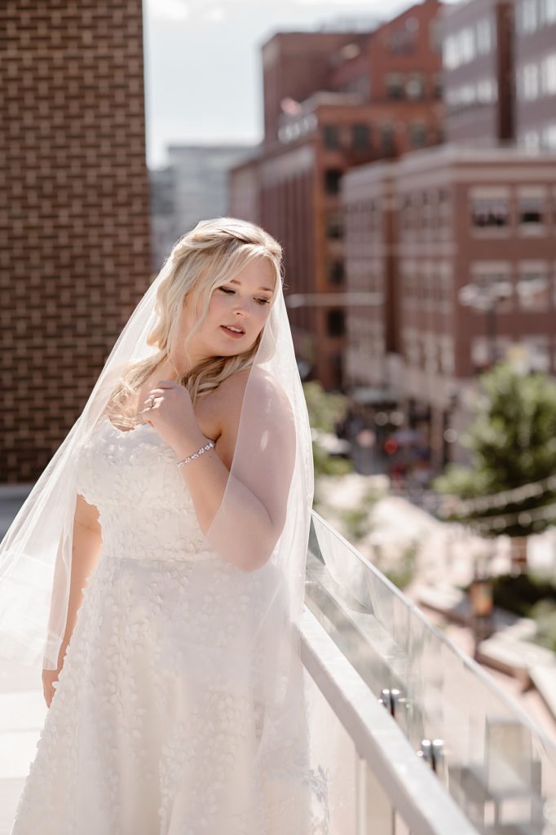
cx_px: 278
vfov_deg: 23.9
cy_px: 418
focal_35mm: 85
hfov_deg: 16.1
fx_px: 1970
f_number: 3.2
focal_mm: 85
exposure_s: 1/1250
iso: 200
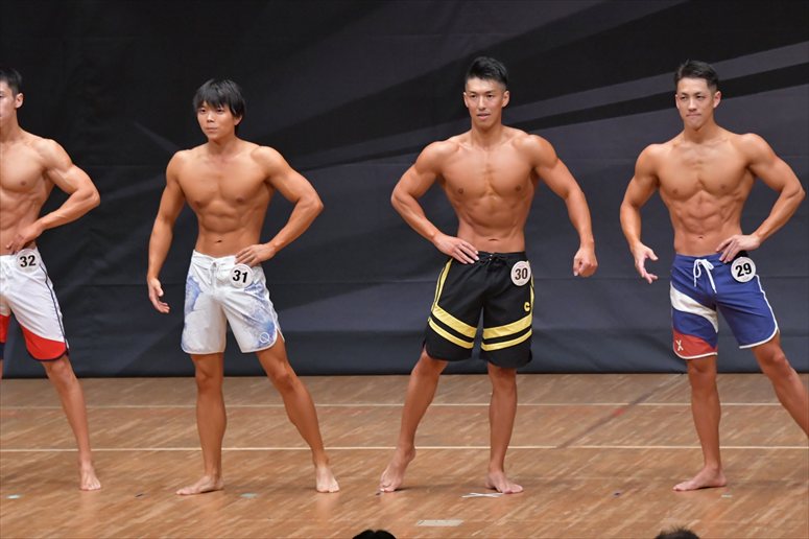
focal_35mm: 255
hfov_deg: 8.1
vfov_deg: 5.4
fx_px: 5728
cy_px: 270
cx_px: 404
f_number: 5.6
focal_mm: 170
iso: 6400
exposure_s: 1/400
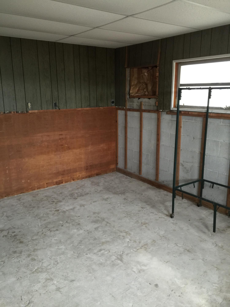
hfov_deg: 48.2
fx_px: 257
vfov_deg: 61.7
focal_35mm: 29
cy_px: 154
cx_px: 115
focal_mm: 4.15
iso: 64
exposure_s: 1/15
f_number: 2.2
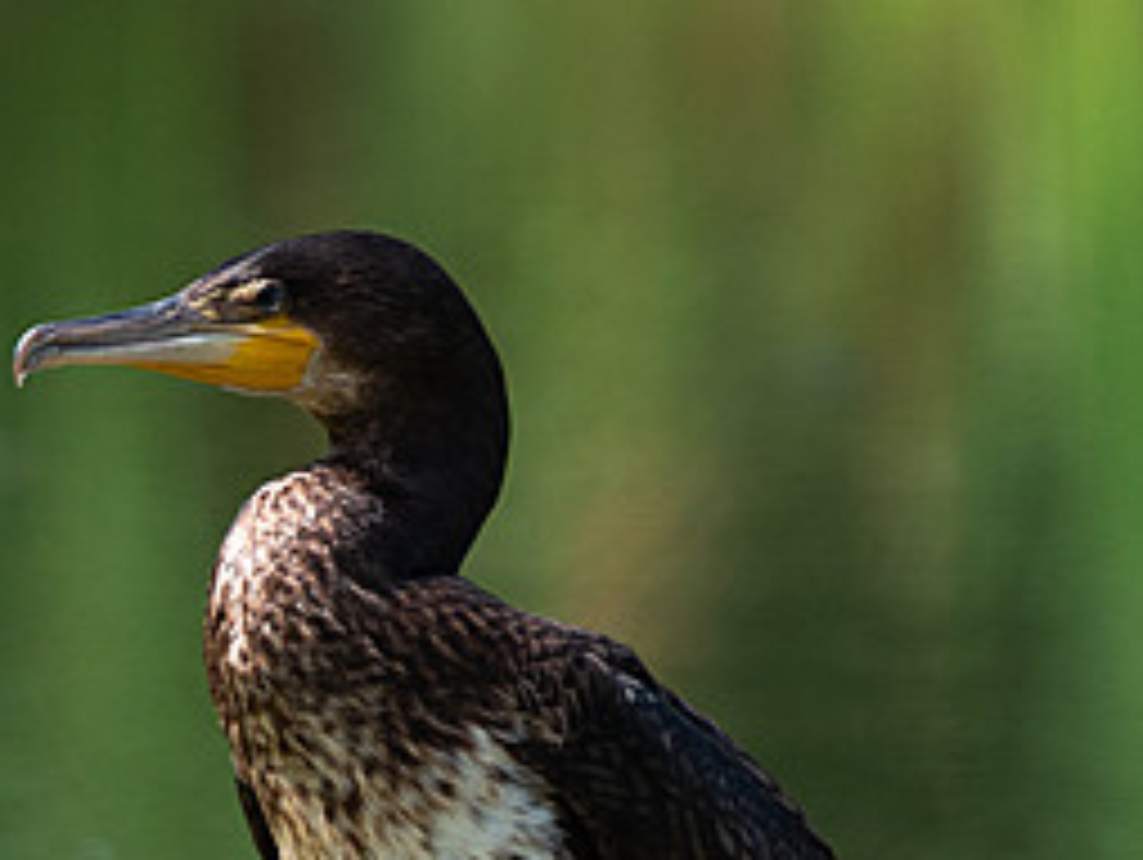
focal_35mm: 2520
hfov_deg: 0.8
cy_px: 666
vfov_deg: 0.6
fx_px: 83288
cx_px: 122
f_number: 6.3
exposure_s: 1/500
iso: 200
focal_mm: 400
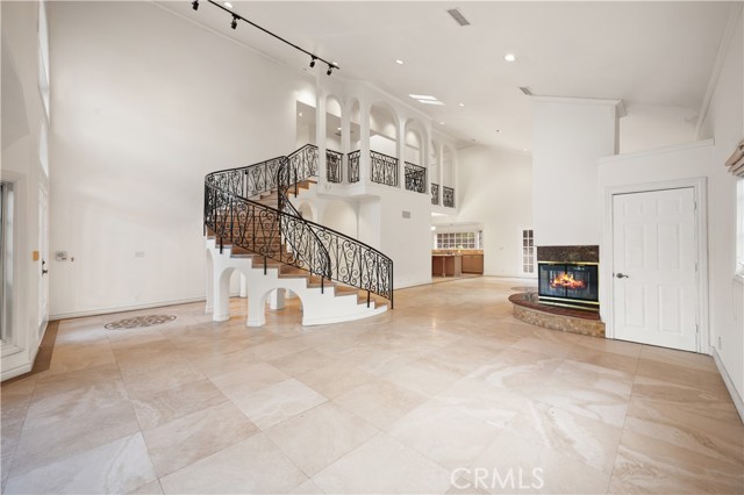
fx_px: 289
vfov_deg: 81.1
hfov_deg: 104.3
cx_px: 372
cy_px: 248
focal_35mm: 14
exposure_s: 1/2.5
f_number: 8
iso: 100
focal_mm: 14
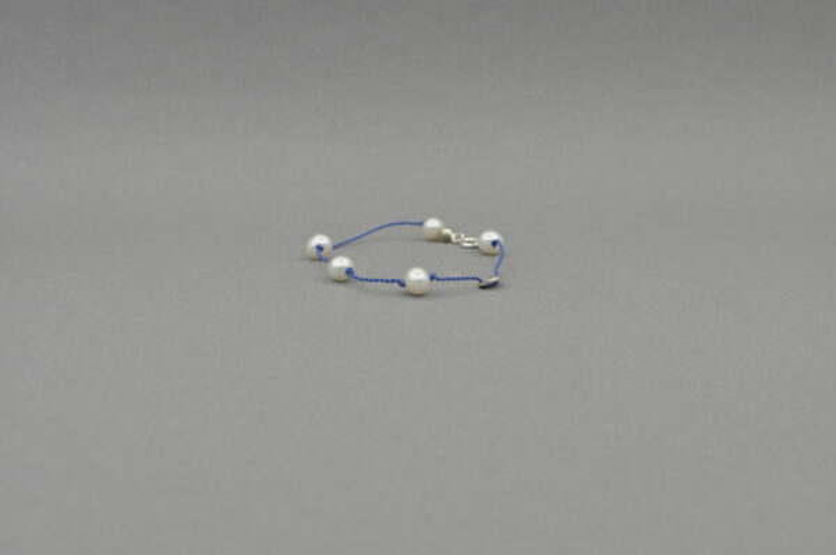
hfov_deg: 37.9
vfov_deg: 25.7
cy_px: 278
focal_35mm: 52
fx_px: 1217
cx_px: 418
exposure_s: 1/200
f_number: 7.1
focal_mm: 35
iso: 200
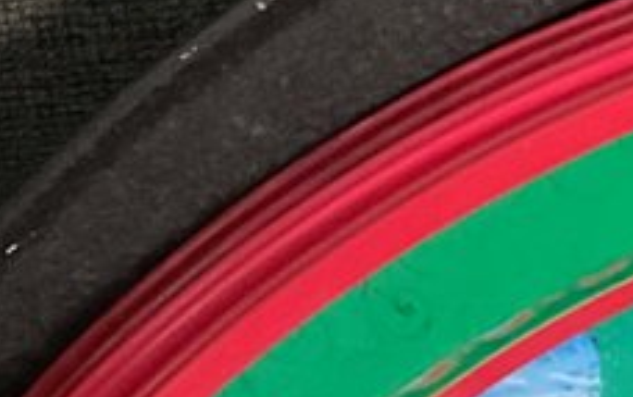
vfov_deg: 6.2
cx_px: 968
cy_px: 870
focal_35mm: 204
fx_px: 3523
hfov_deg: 9.9
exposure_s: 1/40
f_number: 1.8
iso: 200
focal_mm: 3
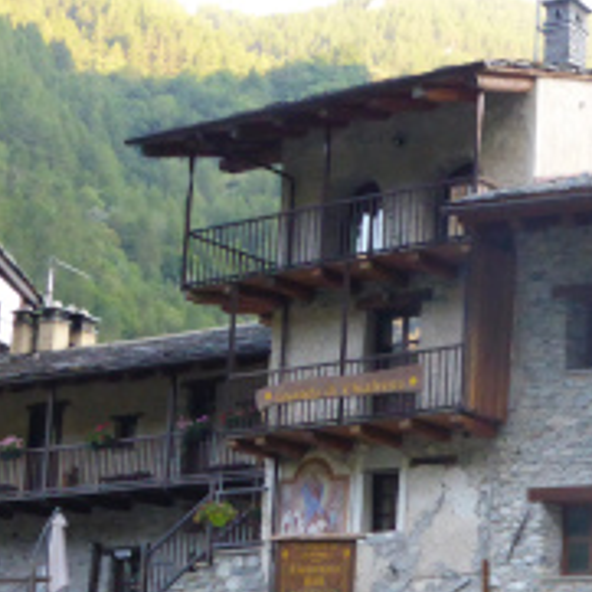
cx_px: 697
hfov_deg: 16.0
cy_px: 443
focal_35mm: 105
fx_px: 2032
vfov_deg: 16.5
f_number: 3.9
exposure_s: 1/125
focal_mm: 7.4
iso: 500
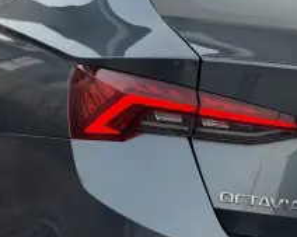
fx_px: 1457
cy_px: 102
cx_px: 118
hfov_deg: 11.6
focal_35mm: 166
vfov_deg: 9.3
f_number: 2.8
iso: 125
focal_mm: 16.89
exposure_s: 1/121
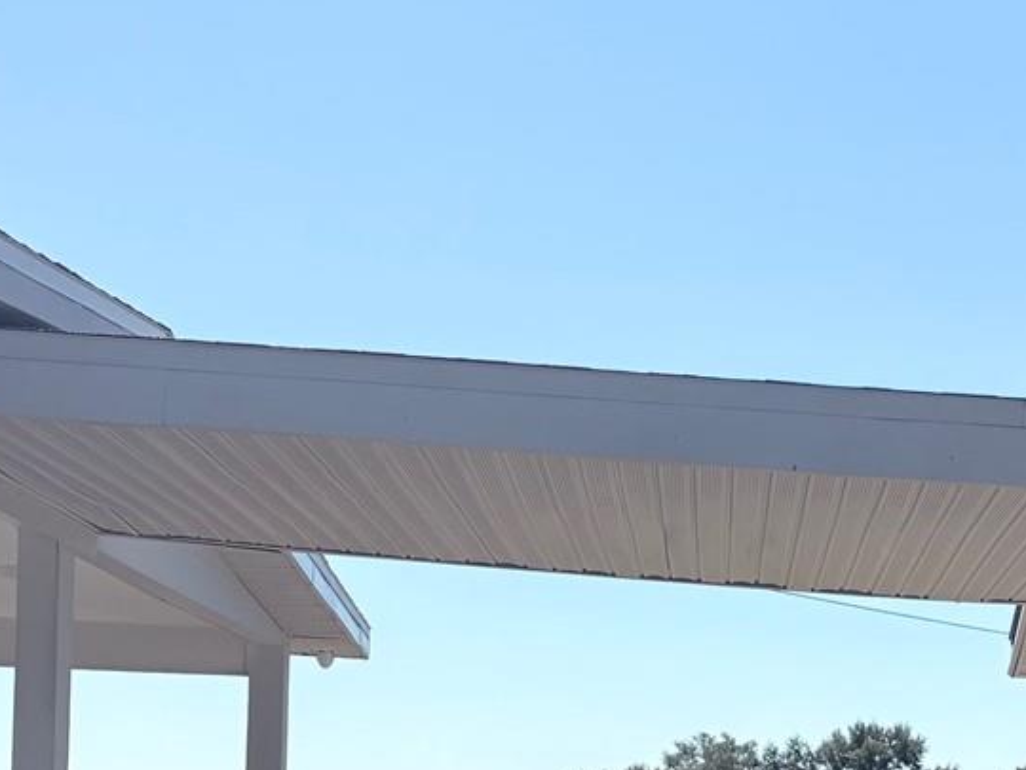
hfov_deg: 24.7
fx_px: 2282
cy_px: 857
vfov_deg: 18.4
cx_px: 887
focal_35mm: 77
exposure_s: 1/4329
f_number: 1.6
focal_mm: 5.96
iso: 50
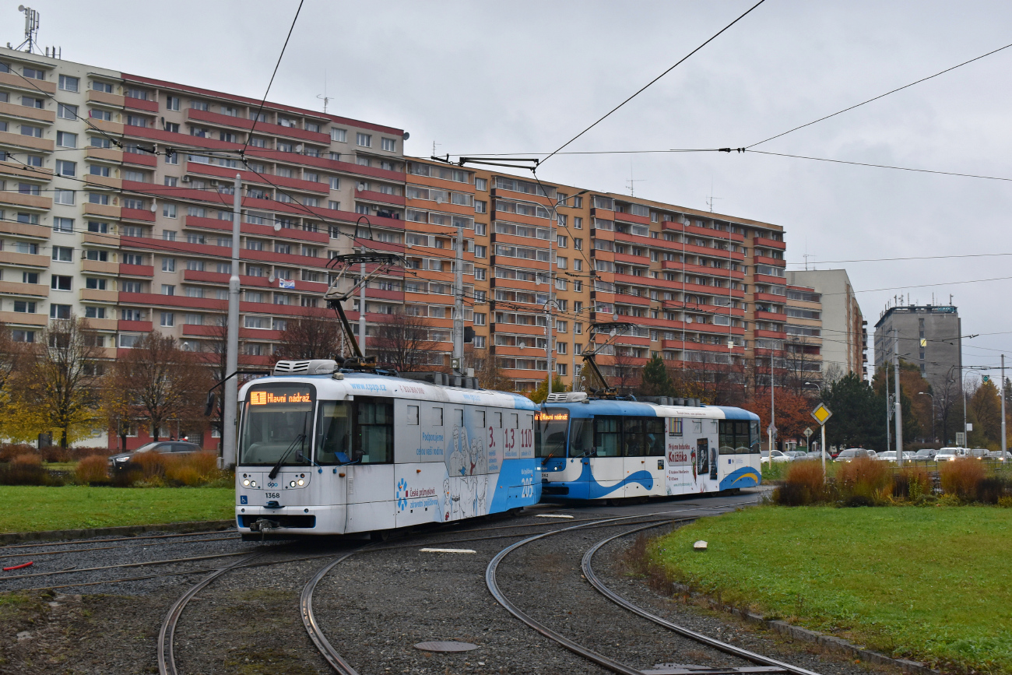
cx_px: 506
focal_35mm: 48
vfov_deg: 28.1
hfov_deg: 41.1
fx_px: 1349
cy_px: 338
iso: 320
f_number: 7.1
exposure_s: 1/125
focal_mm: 32
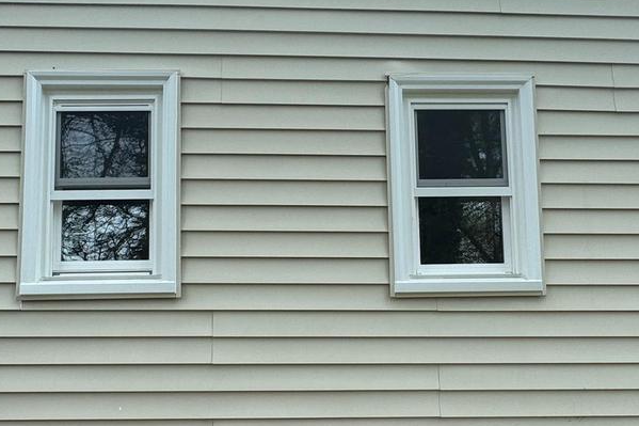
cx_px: 316
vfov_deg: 37.5
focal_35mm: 35
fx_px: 621
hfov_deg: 54.4
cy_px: 272
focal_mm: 2.22
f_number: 2.2
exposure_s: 1/343
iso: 40
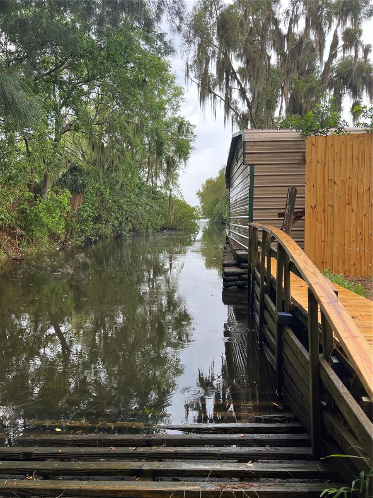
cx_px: 186
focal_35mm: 26
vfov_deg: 67.3
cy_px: 249
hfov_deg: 53.1
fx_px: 374
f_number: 1.5
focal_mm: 5.7
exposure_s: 1/179
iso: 40
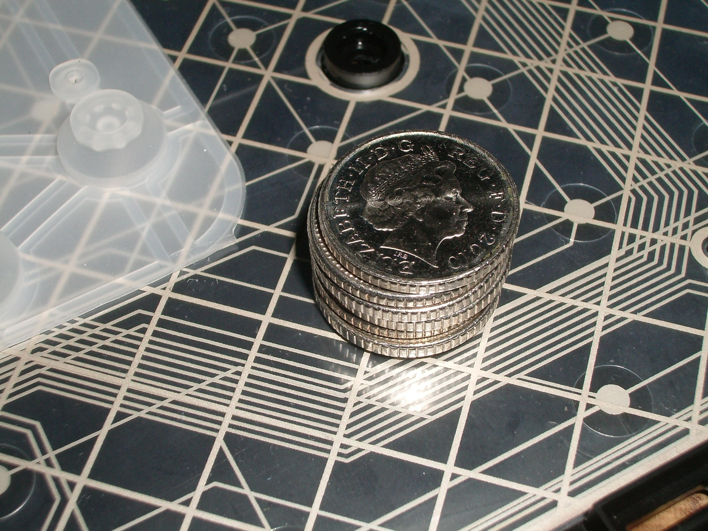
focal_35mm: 62
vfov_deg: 23.7
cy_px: 266
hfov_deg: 31.2
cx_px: 354
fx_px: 1268
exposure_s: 1/60
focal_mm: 10.2
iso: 80
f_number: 5.6
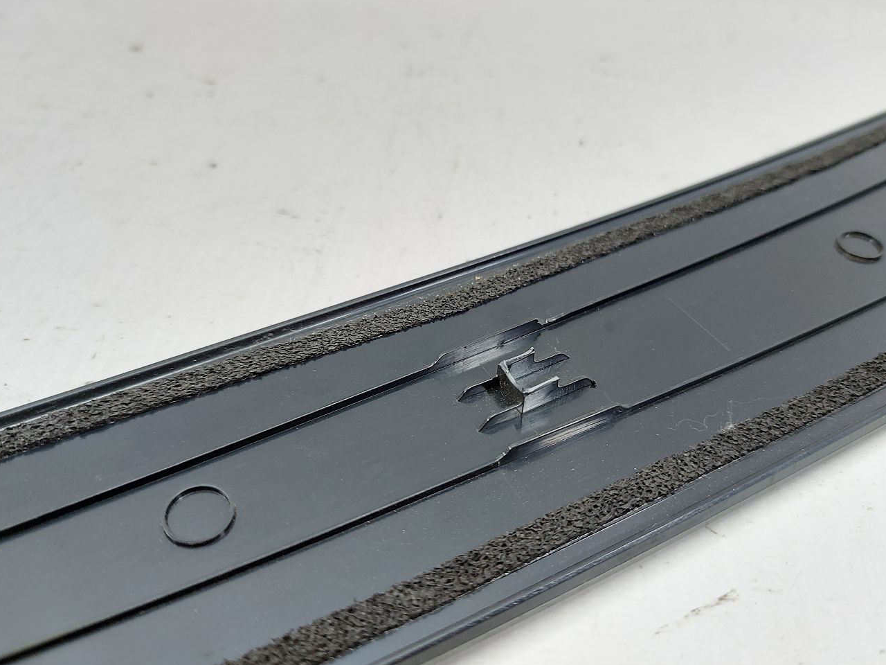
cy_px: 346
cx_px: 449
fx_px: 665
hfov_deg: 67.3
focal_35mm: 26
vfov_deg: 53.0
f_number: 1.8
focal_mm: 5.23
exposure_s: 1/50
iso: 100
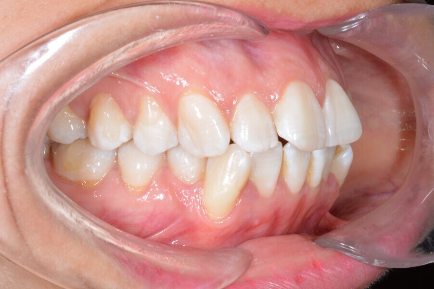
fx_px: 1084
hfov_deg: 22.6
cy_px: 144
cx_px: 217
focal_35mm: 90
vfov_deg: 15.2
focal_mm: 60
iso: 100
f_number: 36
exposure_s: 1/100
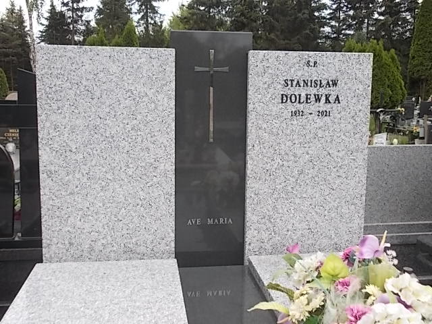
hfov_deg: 49.0
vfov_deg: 37.7
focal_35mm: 38
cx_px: 216
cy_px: 162
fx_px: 474
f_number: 3.1
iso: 80
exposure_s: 1/250
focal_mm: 5.3
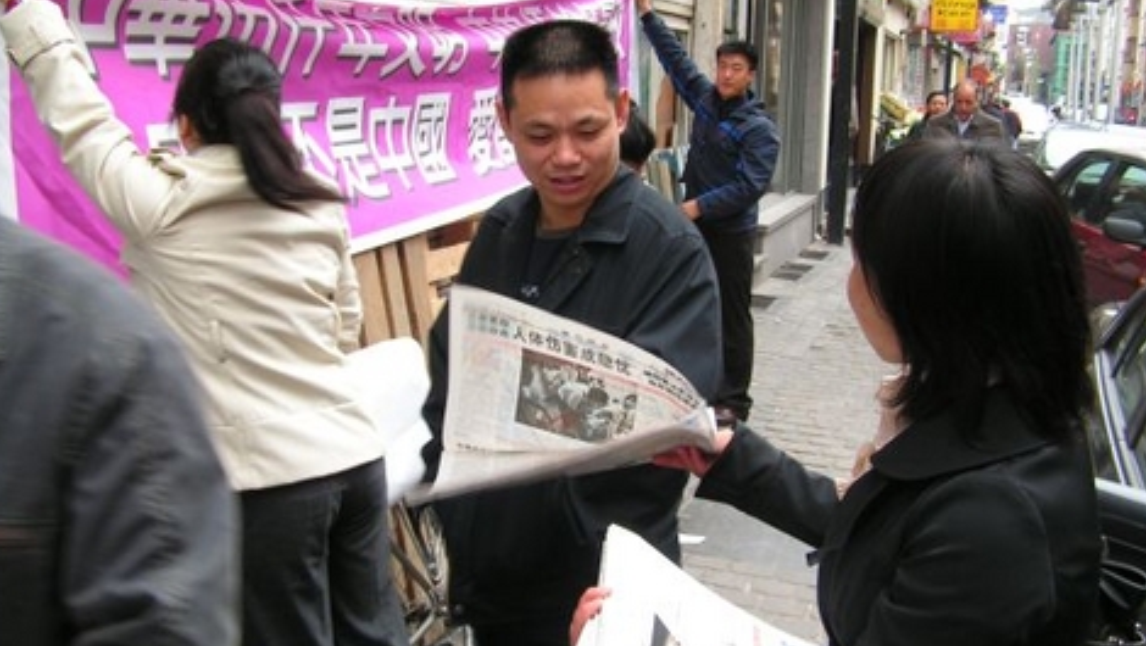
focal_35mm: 44
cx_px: 583
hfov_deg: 46.4
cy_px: 311
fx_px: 1338
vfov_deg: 27.2
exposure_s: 1/40
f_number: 3.2
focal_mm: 6.3
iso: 50
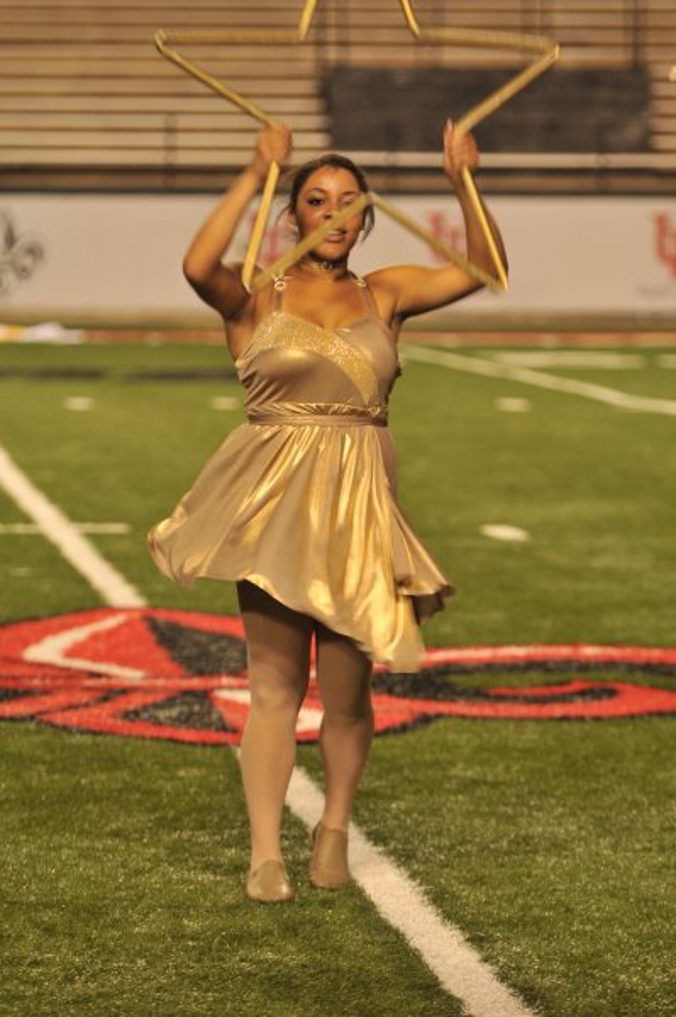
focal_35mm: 195
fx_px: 5502
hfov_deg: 7.0
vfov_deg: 10.6
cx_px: 338
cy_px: 508
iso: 200
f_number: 2.8
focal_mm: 130
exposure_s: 1/80
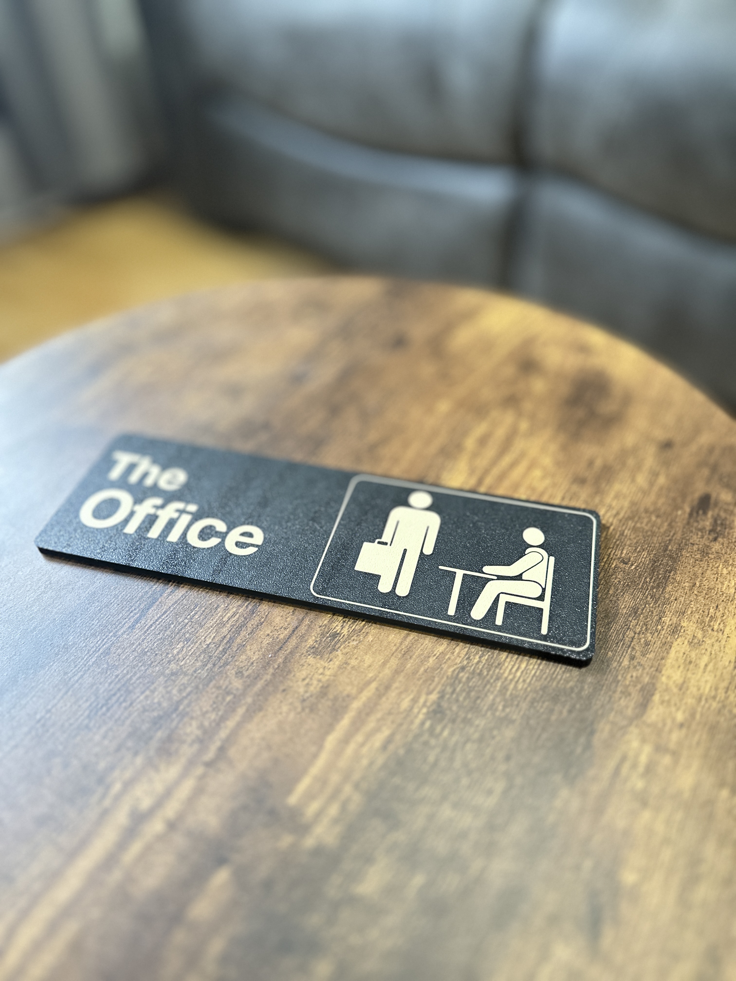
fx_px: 680
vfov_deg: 71.6
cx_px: 368
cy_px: 490
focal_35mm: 24
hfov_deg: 56.8
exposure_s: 1/60
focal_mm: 6.86
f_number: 1.78
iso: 800
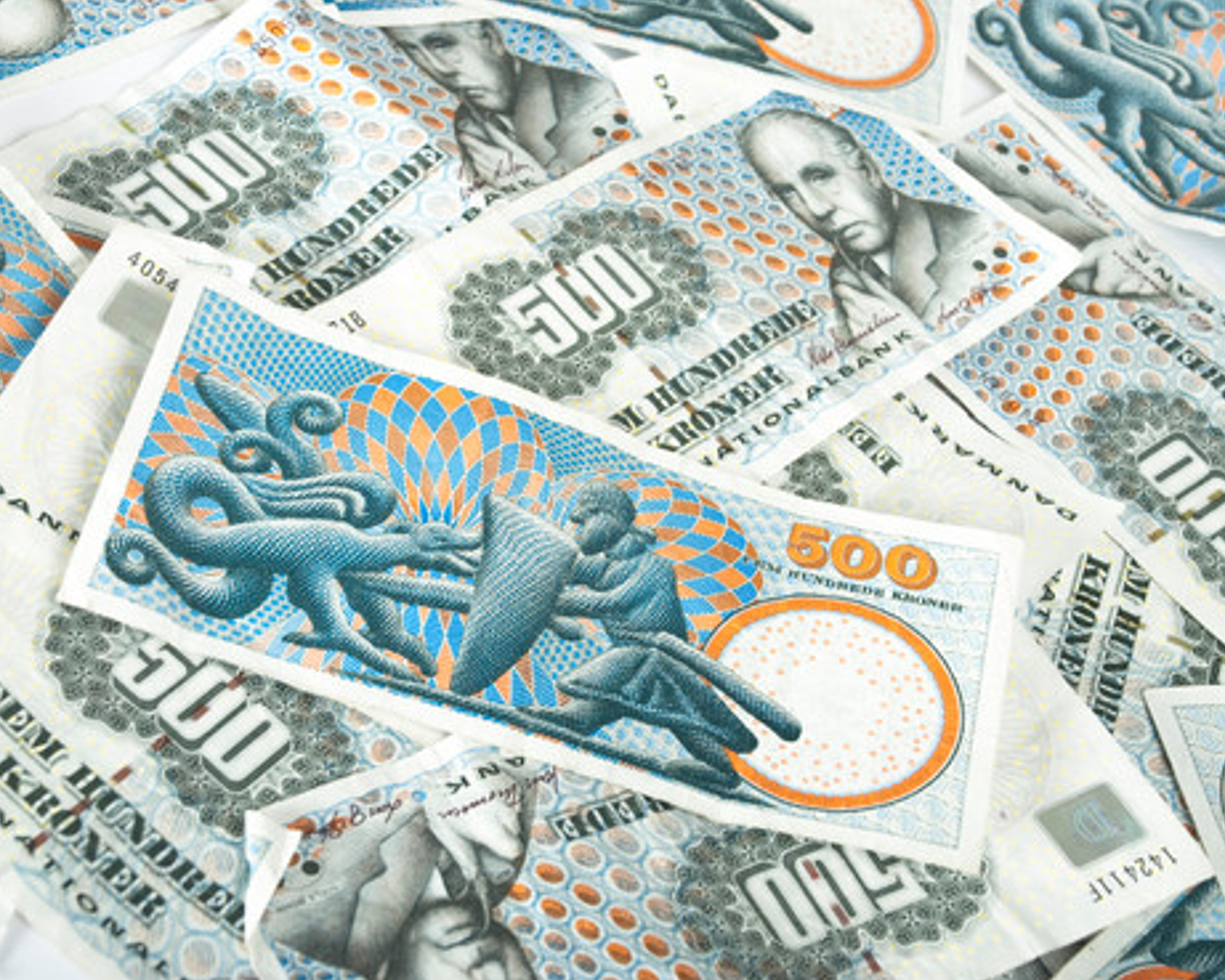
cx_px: 563
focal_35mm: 89
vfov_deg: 17.3
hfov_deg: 21.5
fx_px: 3227
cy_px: 493
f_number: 11
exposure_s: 1/200
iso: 100
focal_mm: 52
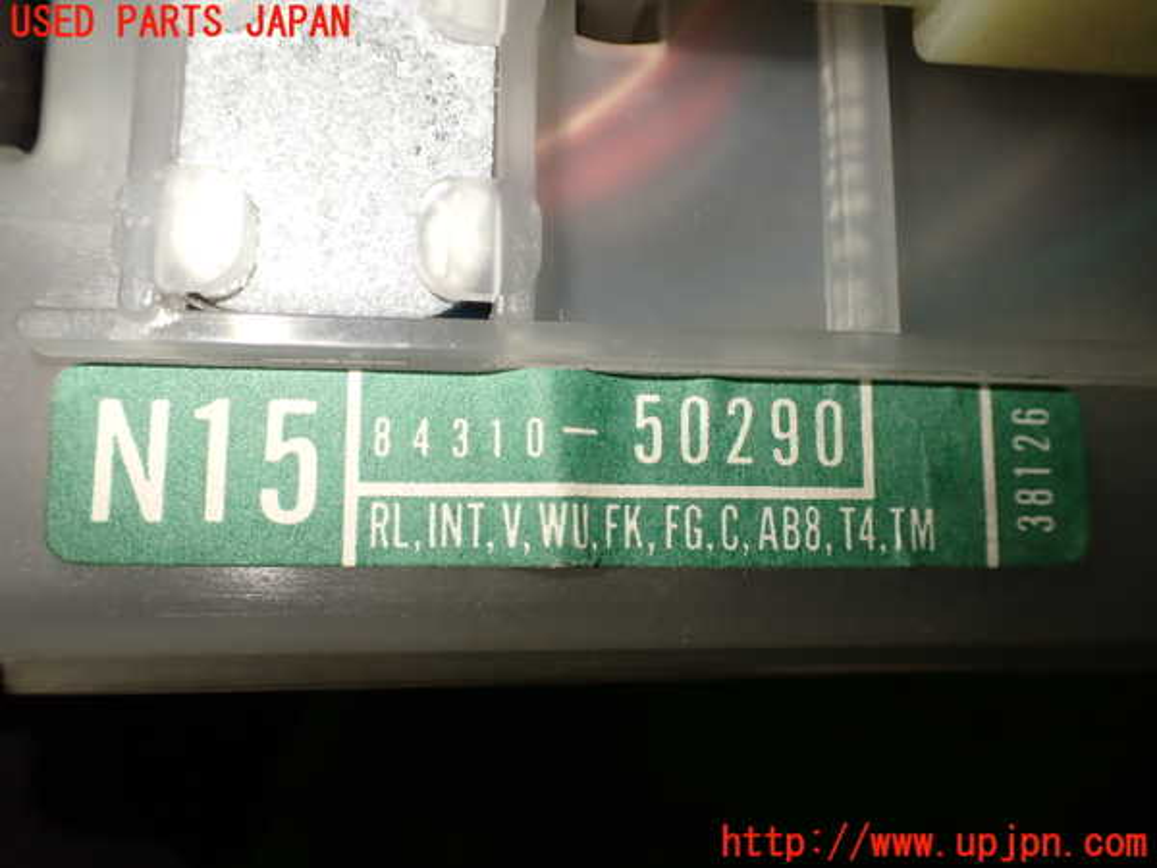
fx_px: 1003
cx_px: 578
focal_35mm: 30
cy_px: 434
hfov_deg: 60.0
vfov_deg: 46.8
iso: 160
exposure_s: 1/125
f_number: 2.3
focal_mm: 5.4
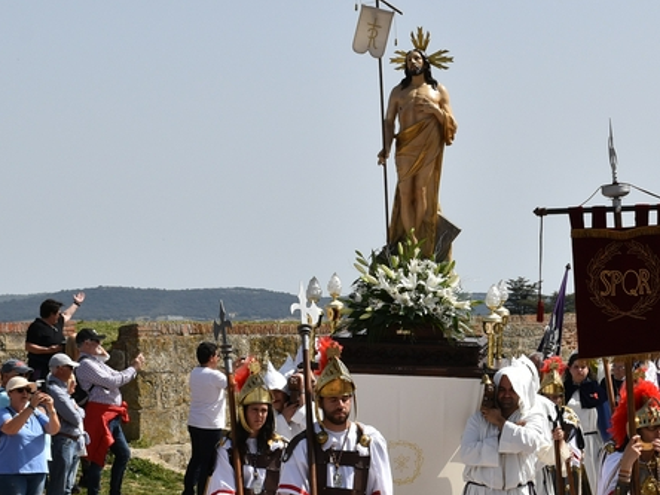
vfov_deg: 12.0
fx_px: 2345
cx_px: 612
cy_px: 406
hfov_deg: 15.8
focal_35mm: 123
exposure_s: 1/400
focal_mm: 42
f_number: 10
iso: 200
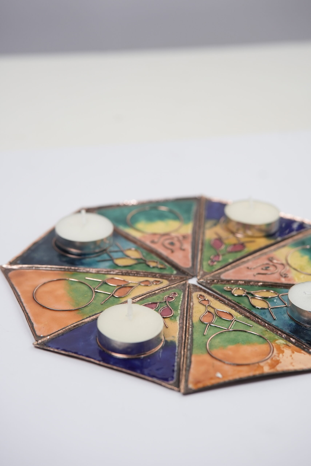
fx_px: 970
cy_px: 233
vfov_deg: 27.0
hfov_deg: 18.2
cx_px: 156
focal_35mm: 75
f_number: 4.5
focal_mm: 75
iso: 640
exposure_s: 1/500
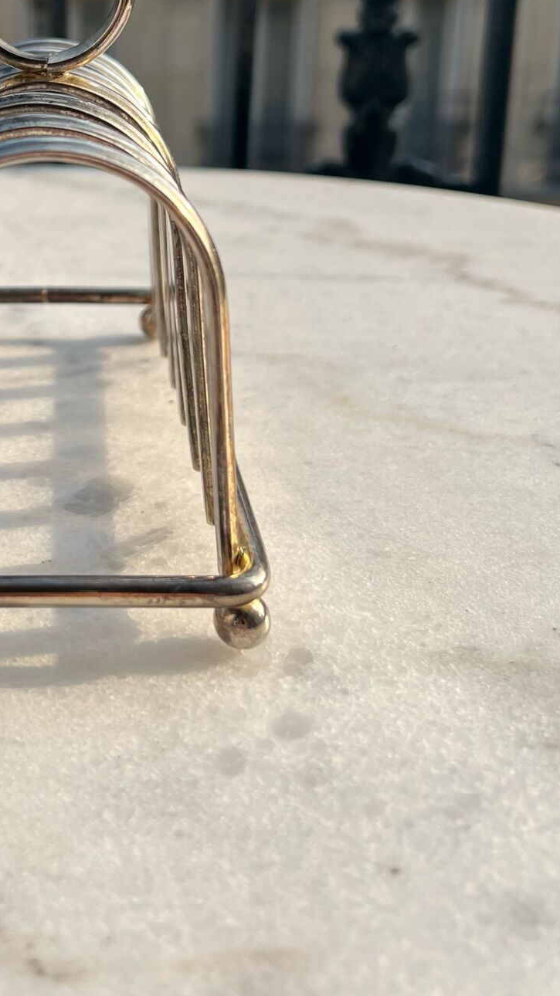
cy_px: 219
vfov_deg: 43.6
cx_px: 34
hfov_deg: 25.5
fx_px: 1189
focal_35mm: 45
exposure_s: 1/3460
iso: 50
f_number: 1.5
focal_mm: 5.7
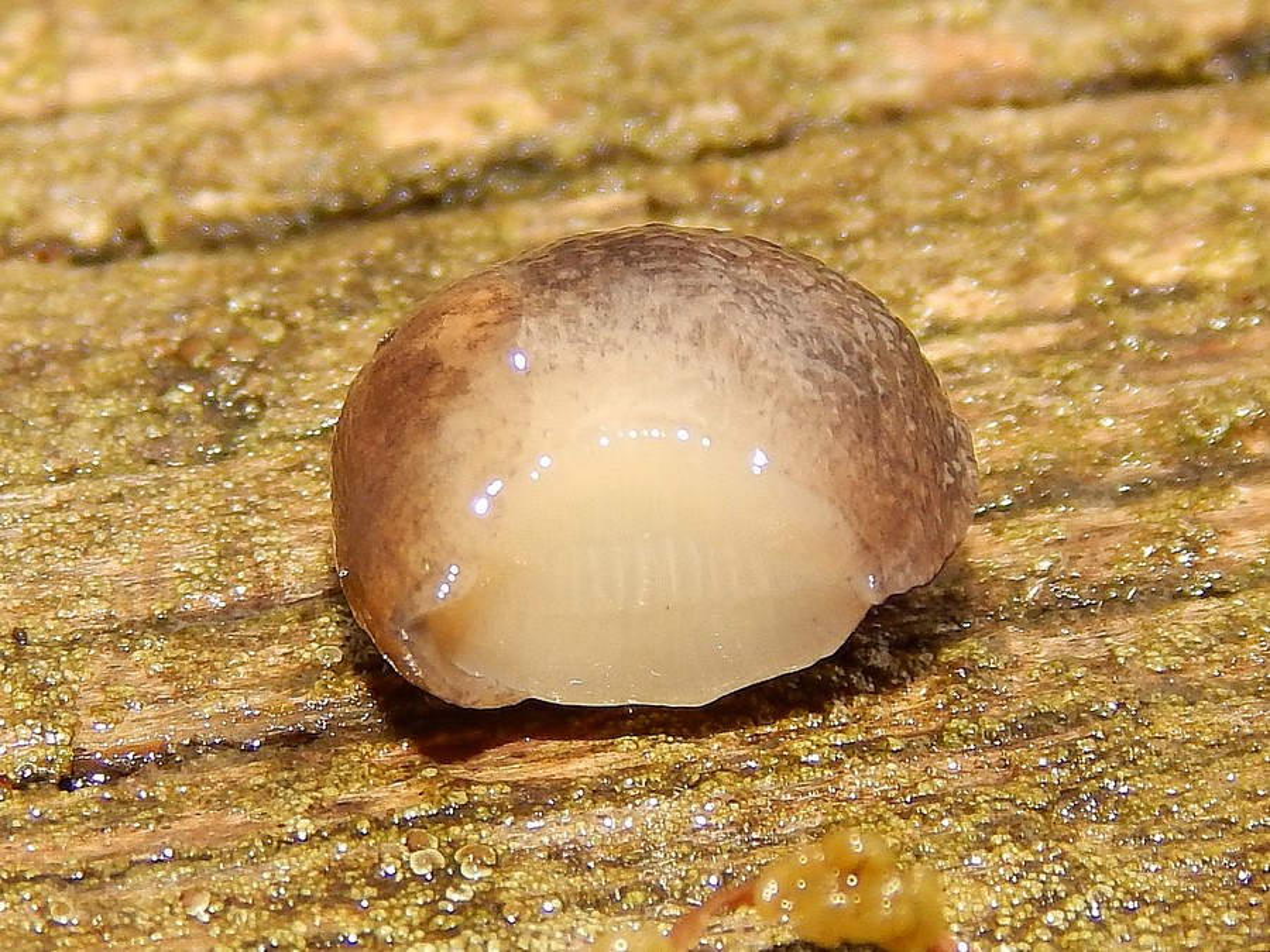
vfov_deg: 12.9
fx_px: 4219
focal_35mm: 115
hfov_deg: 17.1
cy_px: 476
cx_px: 635
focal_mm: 20.5
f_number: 9.2
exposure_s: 1/40
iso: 125
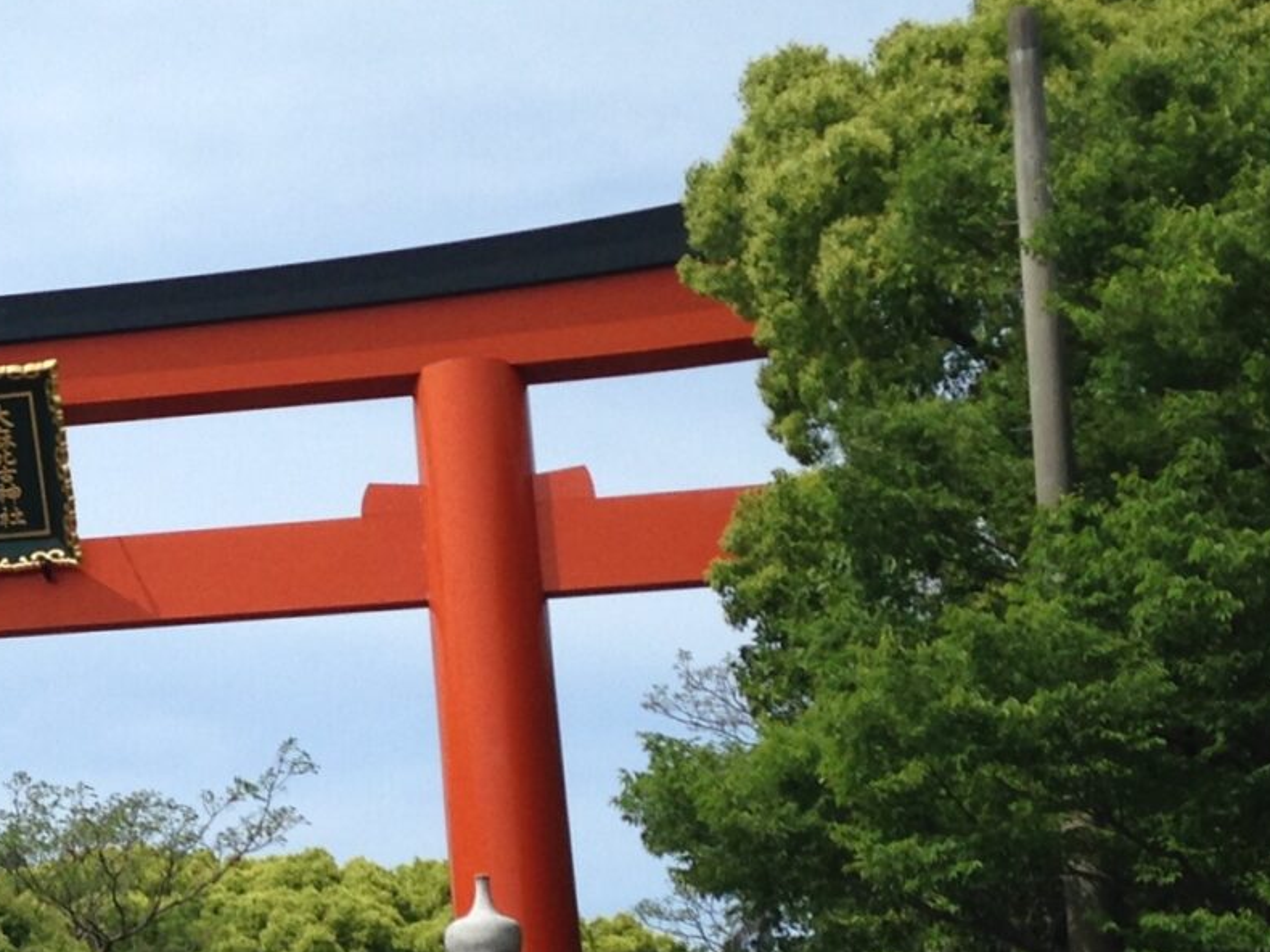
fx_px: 3924
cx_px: -98
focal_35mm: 107
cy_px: 881
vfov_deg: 13.7
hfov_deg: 17.8
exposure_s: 1/1748
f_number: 2.4
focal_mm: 4.12
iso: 50
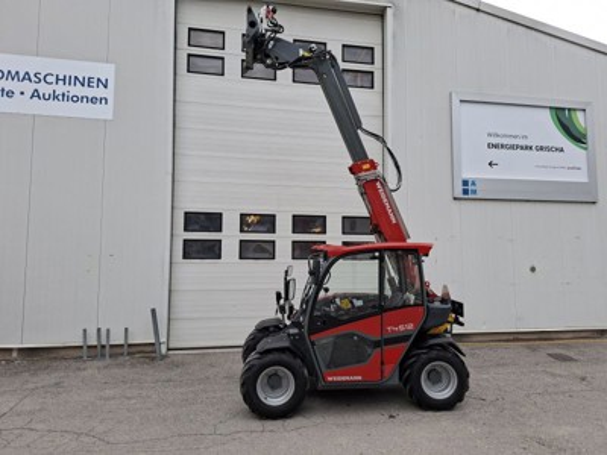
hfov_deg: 73.9
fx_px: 403
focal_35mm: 23
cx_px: 304
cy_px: 228
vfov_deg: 58.9
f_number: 1.8
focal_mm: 5.54
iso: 50
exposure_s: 1/100
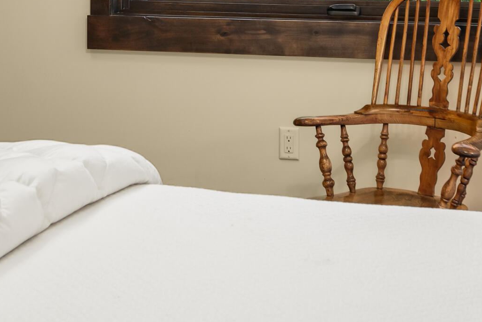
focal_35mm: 82
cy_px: -77
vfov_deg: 16.0
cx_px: 219
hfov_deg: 24.7
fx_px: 1098
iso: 200
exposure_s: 1/8
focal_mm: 28
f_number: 7.1
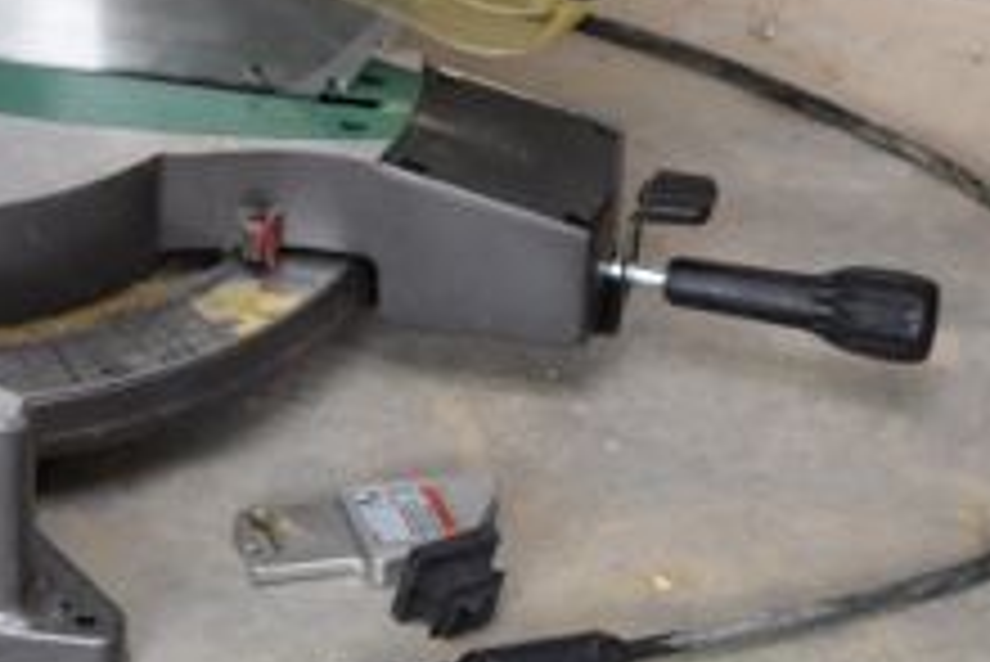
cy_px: -83
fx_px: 6617
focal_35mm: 240
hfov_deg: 8.5
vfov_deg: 5.7
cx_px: -50
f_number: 5.6
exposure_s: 1/100
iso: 800
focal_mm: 55
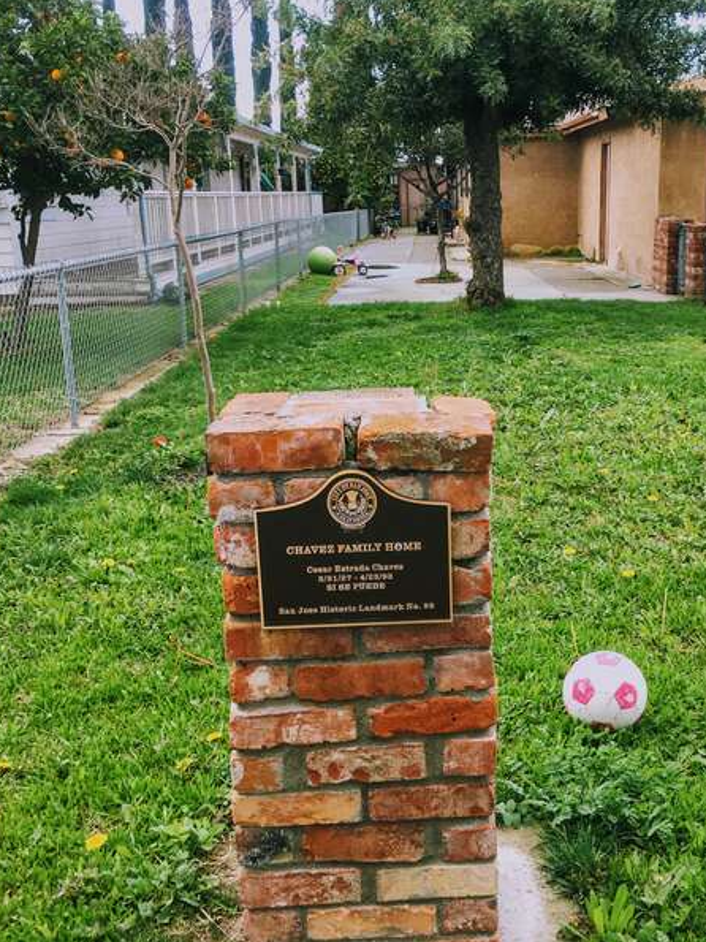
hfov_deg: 36.5
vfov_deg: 47.9
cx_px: 464
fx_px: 1061
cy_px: 469
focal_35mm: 39
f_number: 2.2
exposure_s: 1/254
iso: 25
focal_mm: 4.15
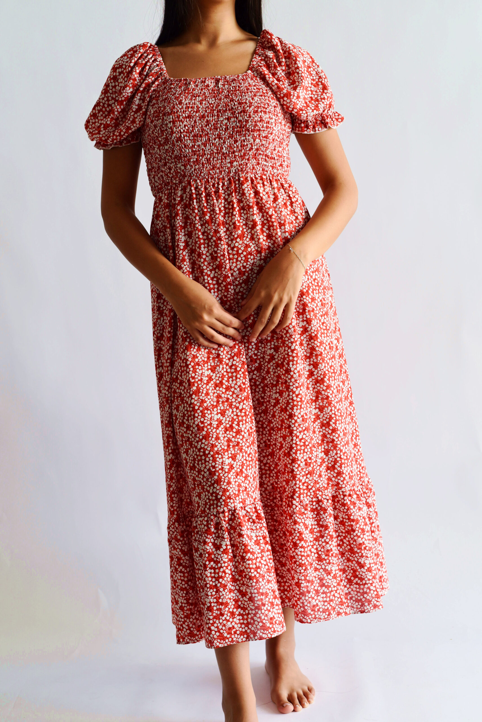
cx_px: 241
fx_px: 1003
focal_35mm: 50
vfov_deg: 39.6
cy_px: 361
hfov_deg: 27.0
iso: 400
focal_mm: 50
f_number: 5
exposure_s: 1/100
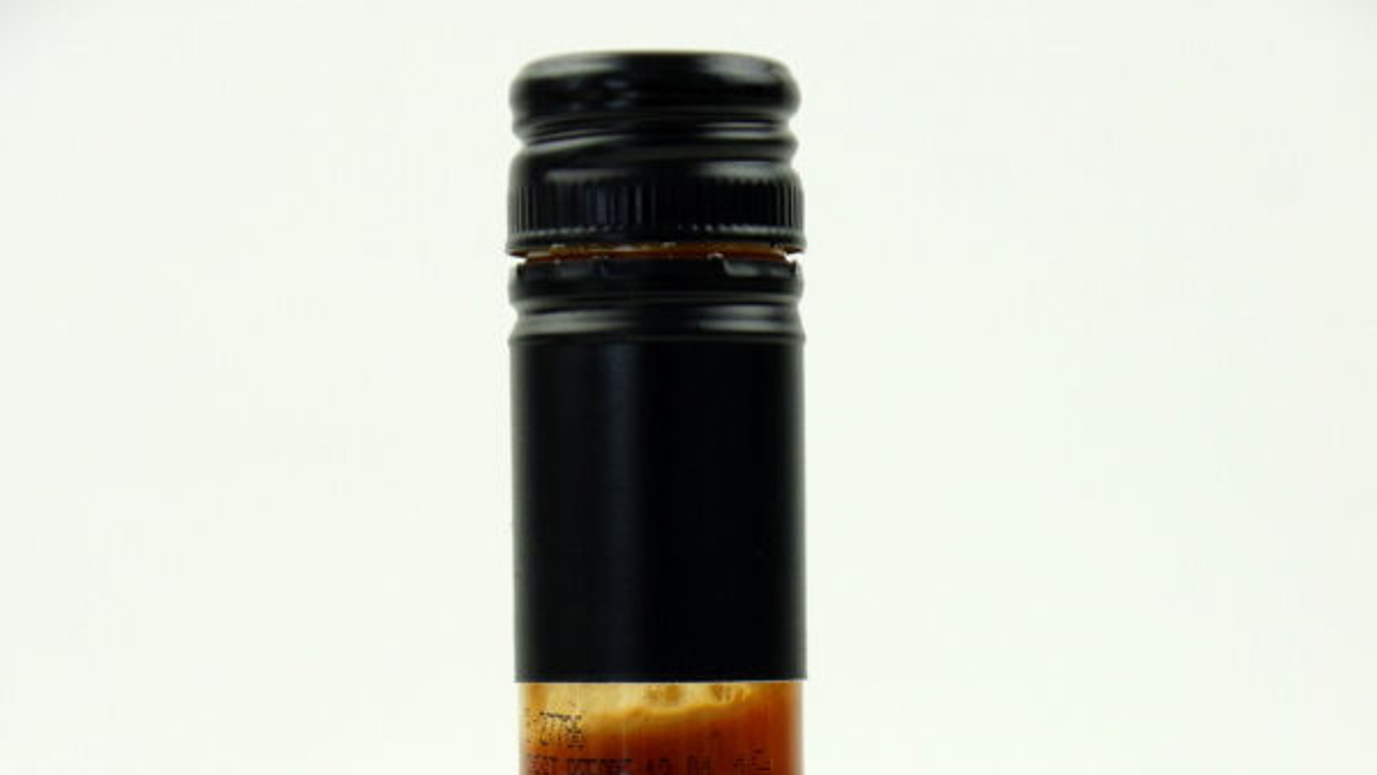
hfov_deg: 15.1
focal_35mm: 142
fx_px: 5185
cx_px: 687
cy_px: 964
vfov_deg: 8.4
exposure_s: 1/125
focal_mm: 60
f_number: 7.1
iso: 200
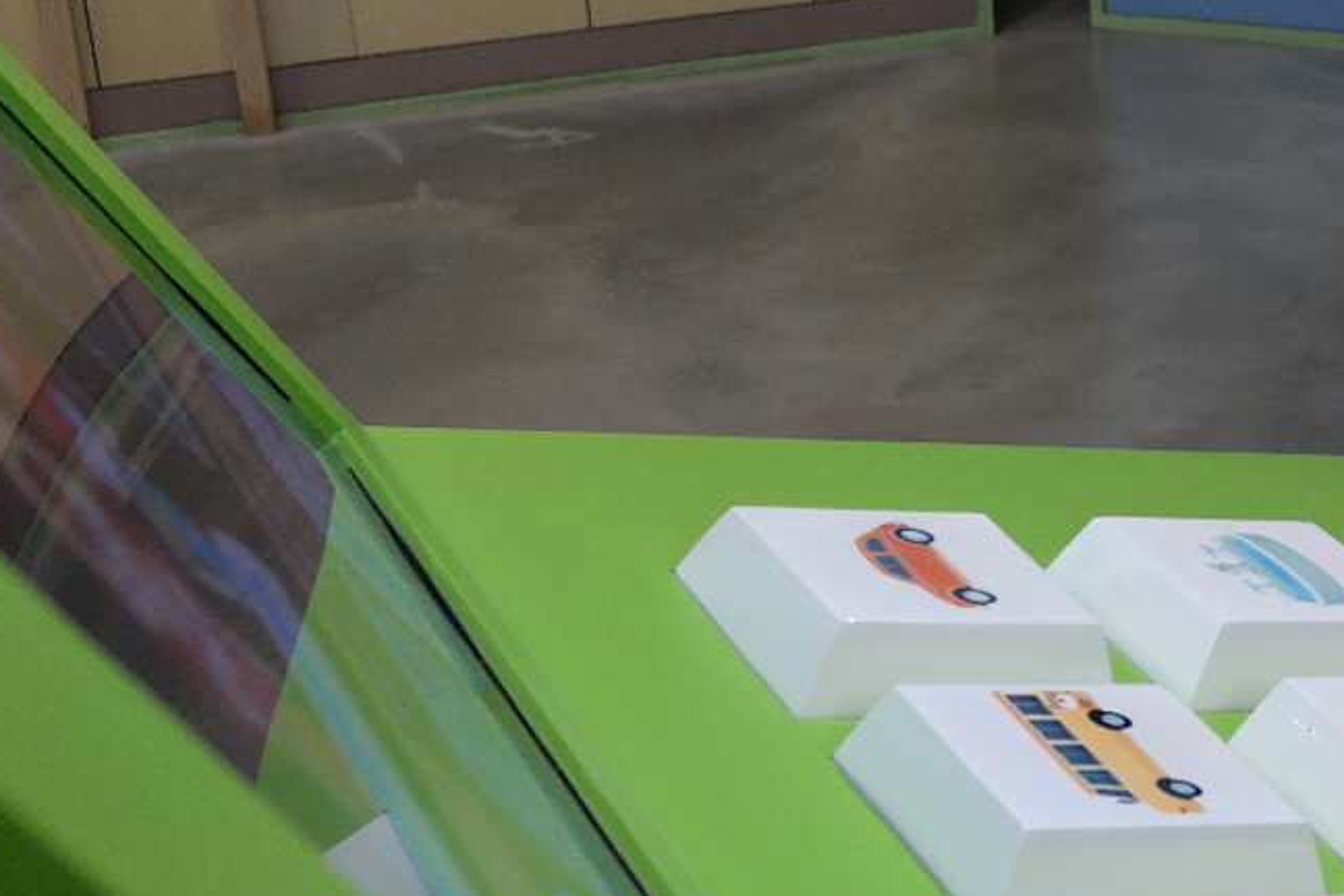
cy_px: 326
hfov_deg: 23.7
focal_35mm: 80
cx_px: 1497
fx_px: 2986
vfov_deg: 17.0
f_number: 3.5
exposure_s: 1/40
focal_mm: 20
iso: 400
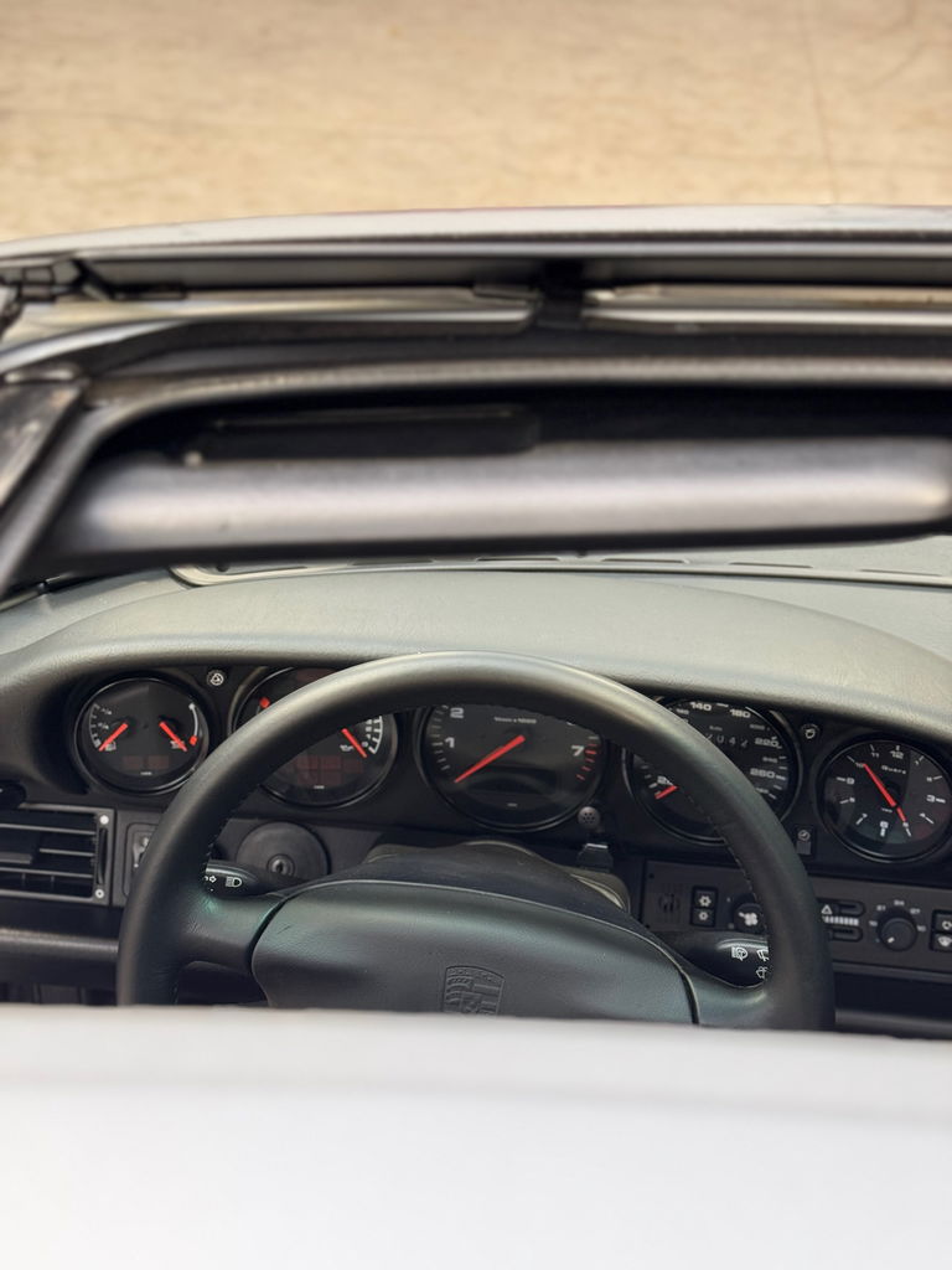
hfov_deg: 30.3
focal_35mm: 48
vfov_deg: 39.7
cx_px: 476
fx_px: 1760
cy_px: 635
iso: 320
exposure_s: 1/33
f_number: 1.78
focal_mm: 6.76
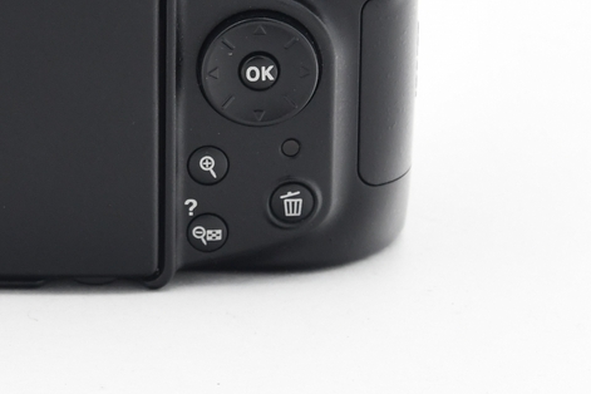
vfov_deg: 5.7
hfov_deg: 8.6
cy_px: -75
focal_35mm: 239
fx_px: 3923
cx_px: 5
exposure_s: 1/125
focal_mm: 50
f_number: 7.1
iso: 1250
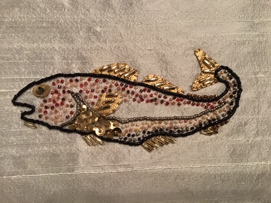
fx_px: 243
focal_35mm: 31
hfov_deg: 58.4
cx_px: 136
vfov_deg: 45.4
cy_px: 102
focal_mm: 3.3
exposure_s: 1/30
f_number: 2.4
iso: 160
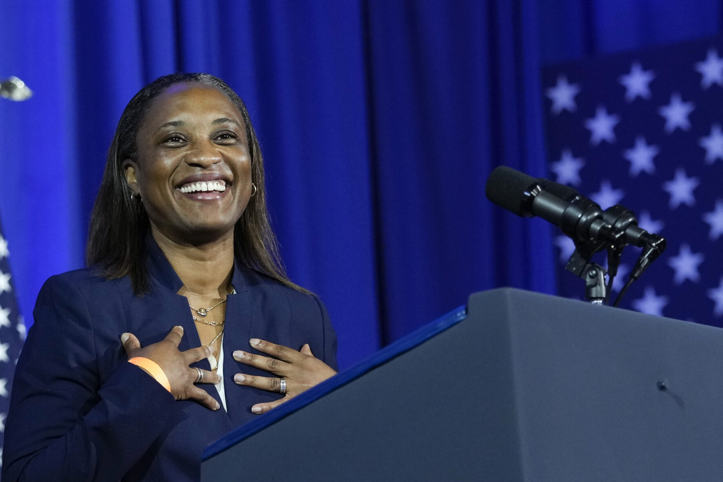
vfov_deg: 7.0
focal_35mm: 196
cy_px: 246
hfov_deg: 10.5
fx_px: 3936
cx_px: 333
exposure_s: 1/250
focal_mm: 91
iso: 2000
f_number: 3.2
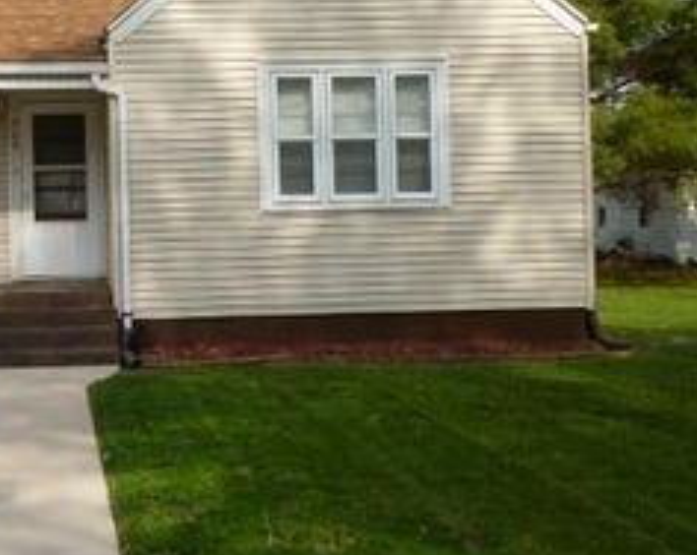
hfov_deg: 30.7
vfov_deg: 26.1
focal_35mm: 58
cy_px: 220
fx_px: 1194
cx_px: 41
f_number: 3.3
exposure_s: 1/640
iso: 80
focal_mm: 5
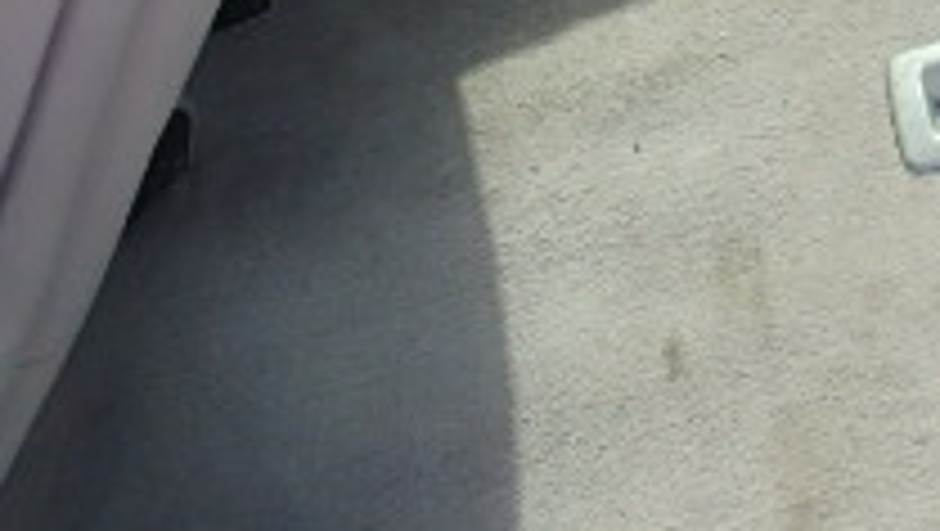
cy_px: -315
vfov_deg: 15.6
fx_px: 1746
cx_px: 1223
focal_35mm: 70
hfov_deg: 25.8
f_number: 3.5
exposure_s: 1/125
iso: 125
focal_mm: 3.7
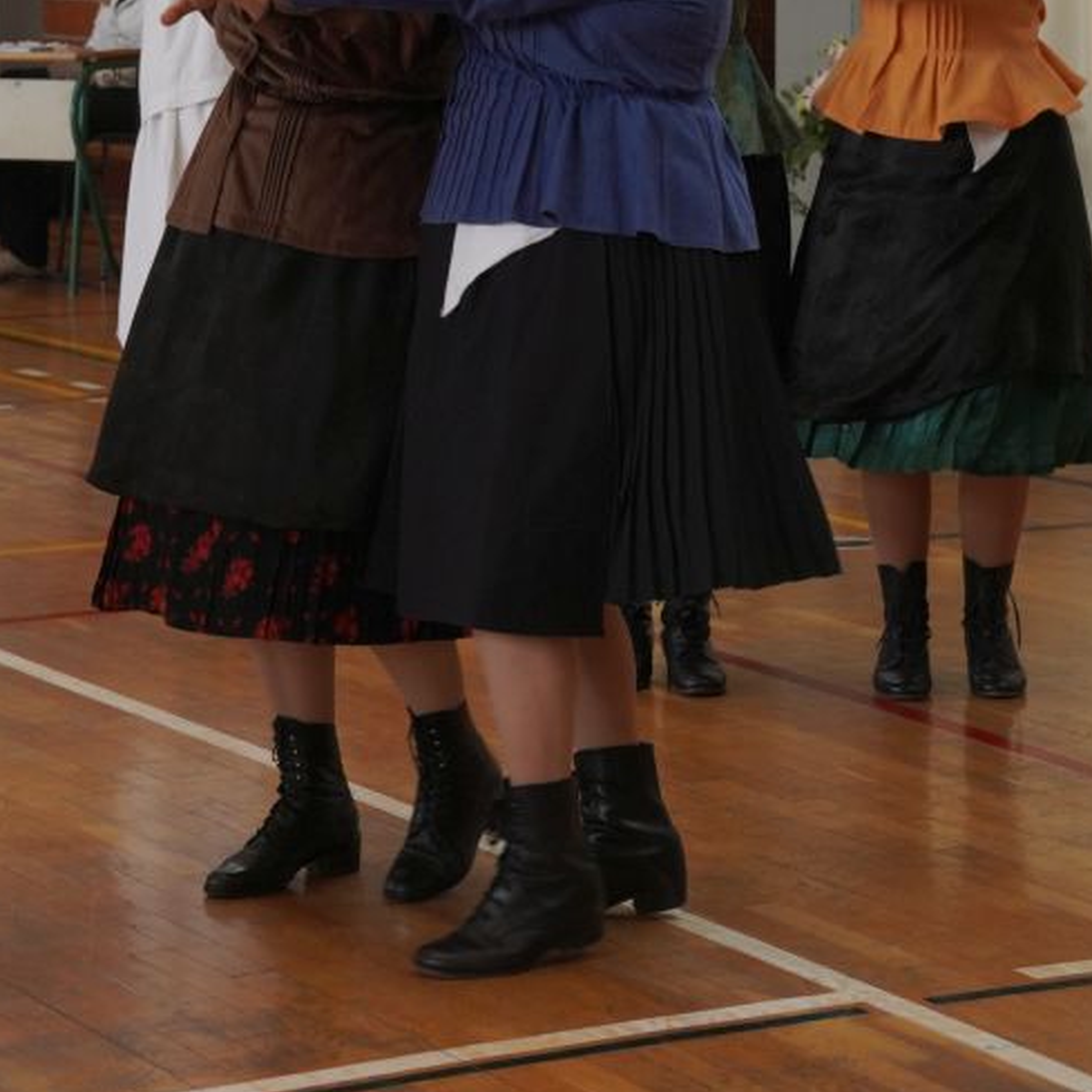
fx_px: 4604
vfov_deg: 13.4
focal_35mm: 129
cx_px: 534
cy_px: 136
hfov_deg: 13.5
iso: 1000
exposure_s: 1/200
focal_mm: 50
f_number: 5
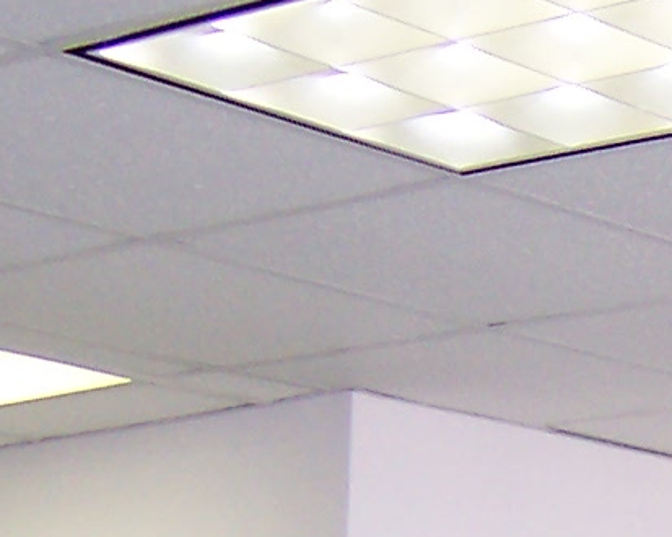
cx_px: 1250
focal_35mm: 173
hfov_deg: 10.4
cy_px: 1146
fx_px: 3439
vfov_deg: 8.4
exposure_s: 1/60
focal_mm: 5.6
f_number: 2.8
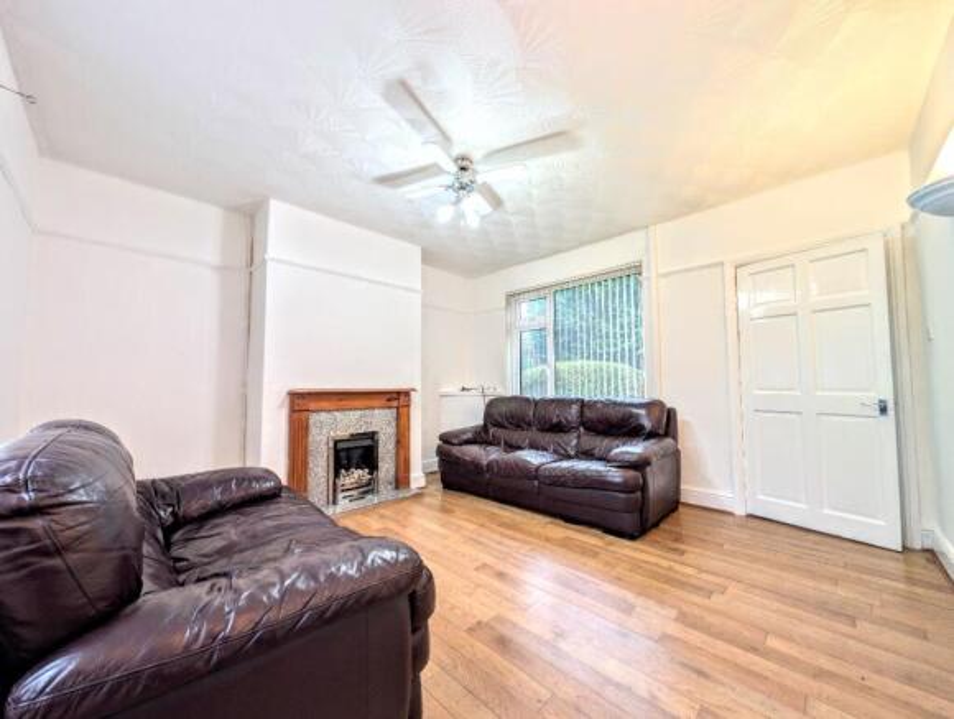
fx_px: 331
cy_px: 360
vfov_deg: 94.7
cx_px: 477
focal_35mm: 12
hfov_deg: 110.4
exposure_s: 1/23.6
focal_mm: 2.02
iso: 53
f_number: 1.7
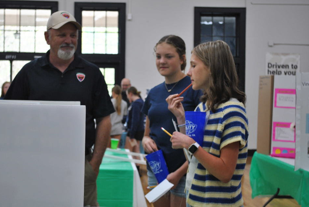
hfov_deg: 30.9
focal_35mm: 65
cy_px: 96
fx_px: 559
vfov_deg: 21.0
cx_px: 143
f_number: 5.3
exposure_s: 1/30
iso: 320
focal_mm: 40
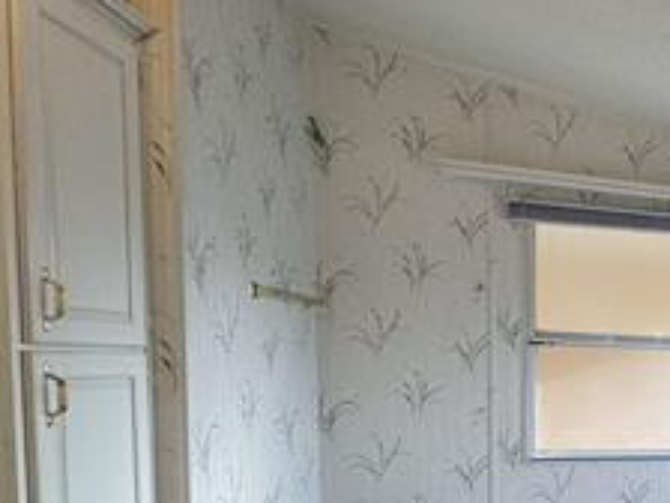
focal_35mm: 40
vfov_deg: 34.4
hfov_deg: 32.4
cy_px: 428
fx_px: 774
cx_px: 909
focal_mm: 2.22
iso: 125
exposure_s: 1/120
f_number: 2.2
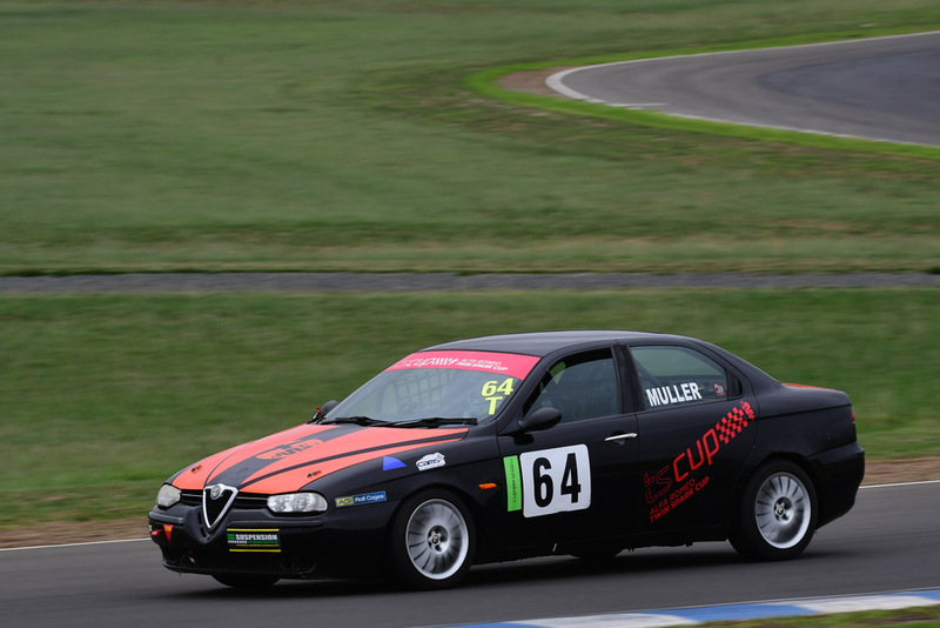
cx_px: 470
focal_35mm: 300
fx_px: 7836
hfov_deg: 6.9
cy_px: 314
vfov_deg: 4.6
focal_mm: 200
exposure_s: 1/200
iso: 640
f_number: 10
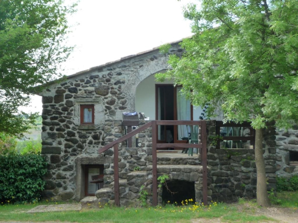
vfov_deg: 21.9
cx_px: 149
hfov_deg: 29.0
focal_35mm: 67
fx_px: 577
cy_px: 112
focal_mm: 11.3
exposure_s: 1/125
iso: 160
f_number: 4.5
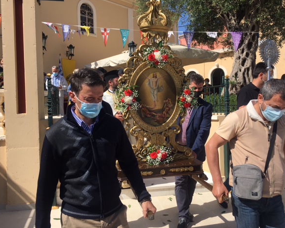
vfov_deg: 47.2
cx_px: 150
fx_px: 262
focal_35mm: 31
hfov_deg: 57.1
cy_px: 112
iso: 25
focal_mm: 4.15
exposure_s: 1/1789
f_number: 2.2
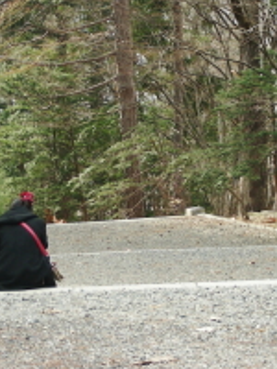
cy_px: 84
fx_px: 1899
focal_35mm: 178
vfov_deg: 11.1
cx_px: 164
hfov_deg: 8.3
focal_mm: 13.2
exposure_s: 1/78.1
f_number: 3.5
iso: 50
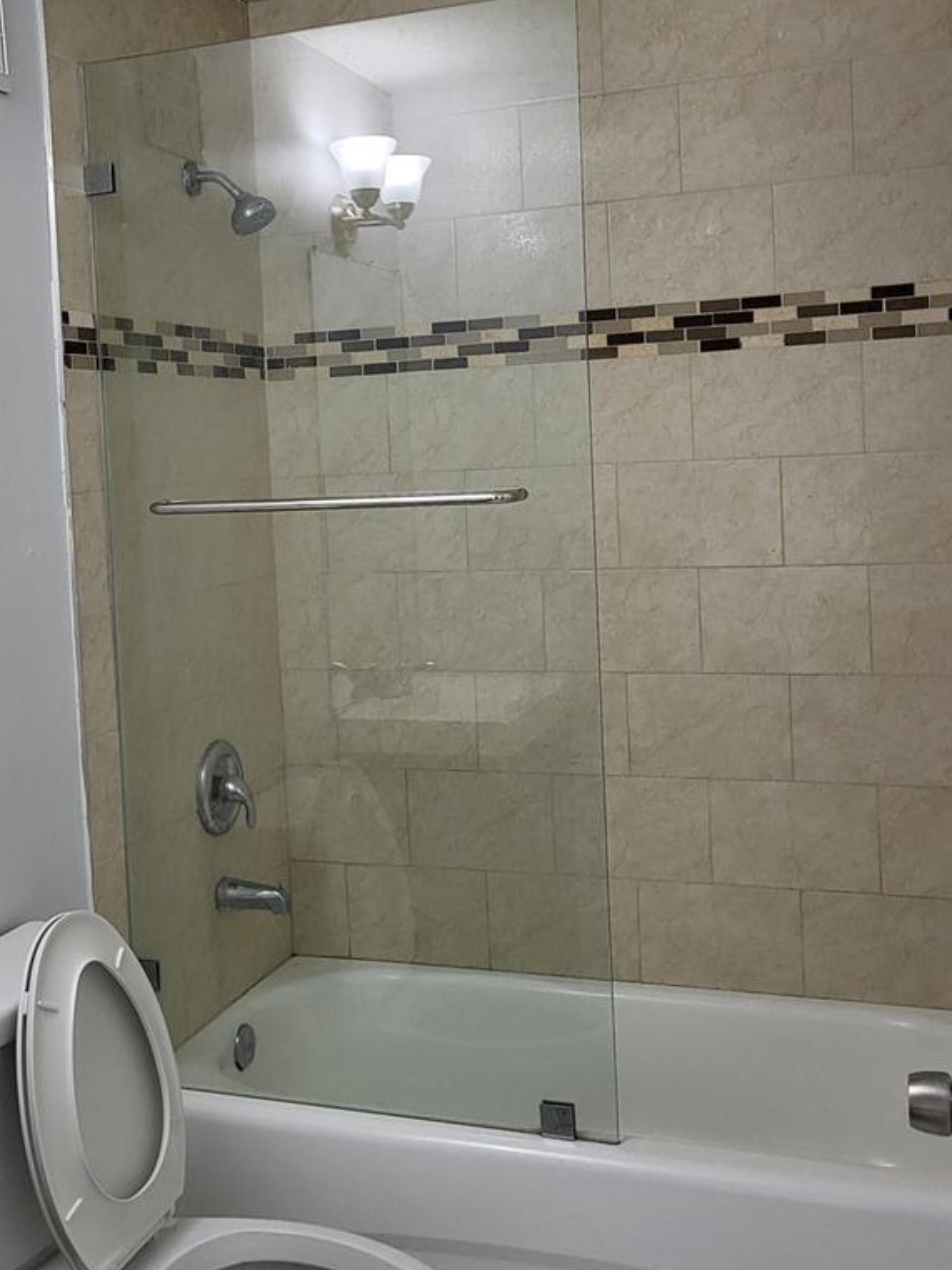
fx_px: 1503
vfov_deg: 45.6
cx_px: 290
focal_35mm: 41
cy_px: 539
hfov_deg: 34.7
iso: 200
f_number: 1.8
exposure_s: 1/120
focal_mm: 5.4
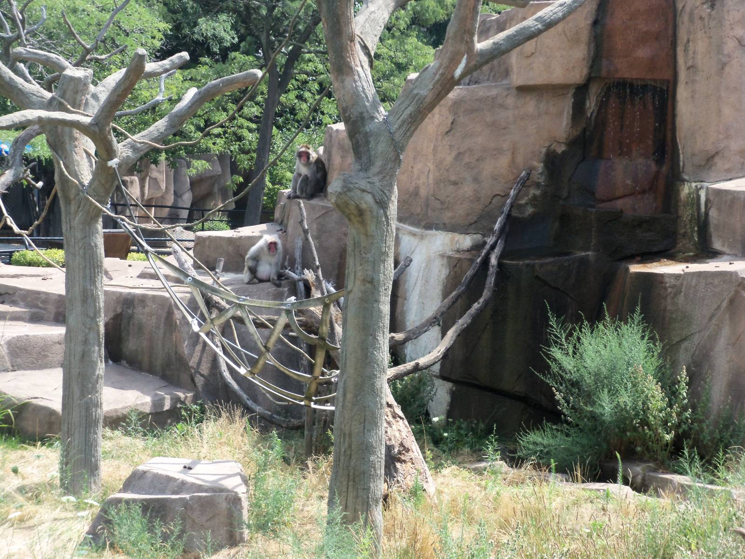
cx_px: 372
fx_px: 3013
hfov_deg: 14.1
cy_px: 280
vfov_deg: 10.6
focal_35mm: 140
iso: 100
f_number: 5.7
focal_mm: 25.3
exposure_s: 1/200
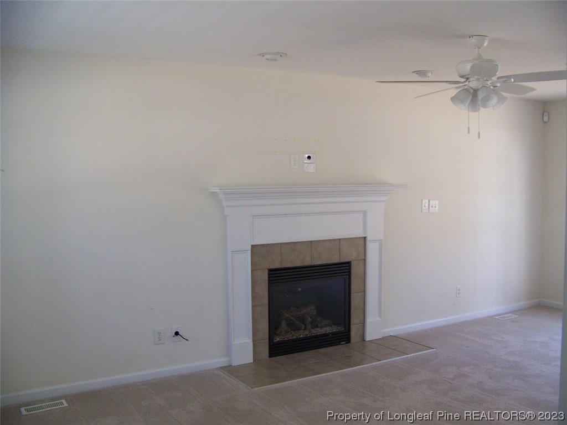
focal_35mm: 36
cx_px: 284
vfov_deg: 39.7
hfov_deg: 51.4
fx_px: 590
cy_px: 212
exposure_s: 1/30
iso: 100
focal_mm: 5.85
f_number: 2.8
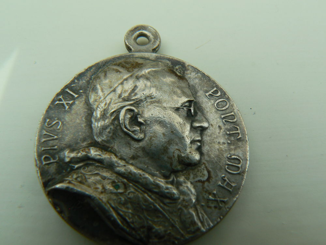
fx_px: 339
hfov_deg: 51.4
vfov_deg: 39.7
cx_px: 163
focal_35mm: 36
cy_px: 122
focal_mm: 6
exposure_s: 1/100
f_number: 5.6
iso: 80
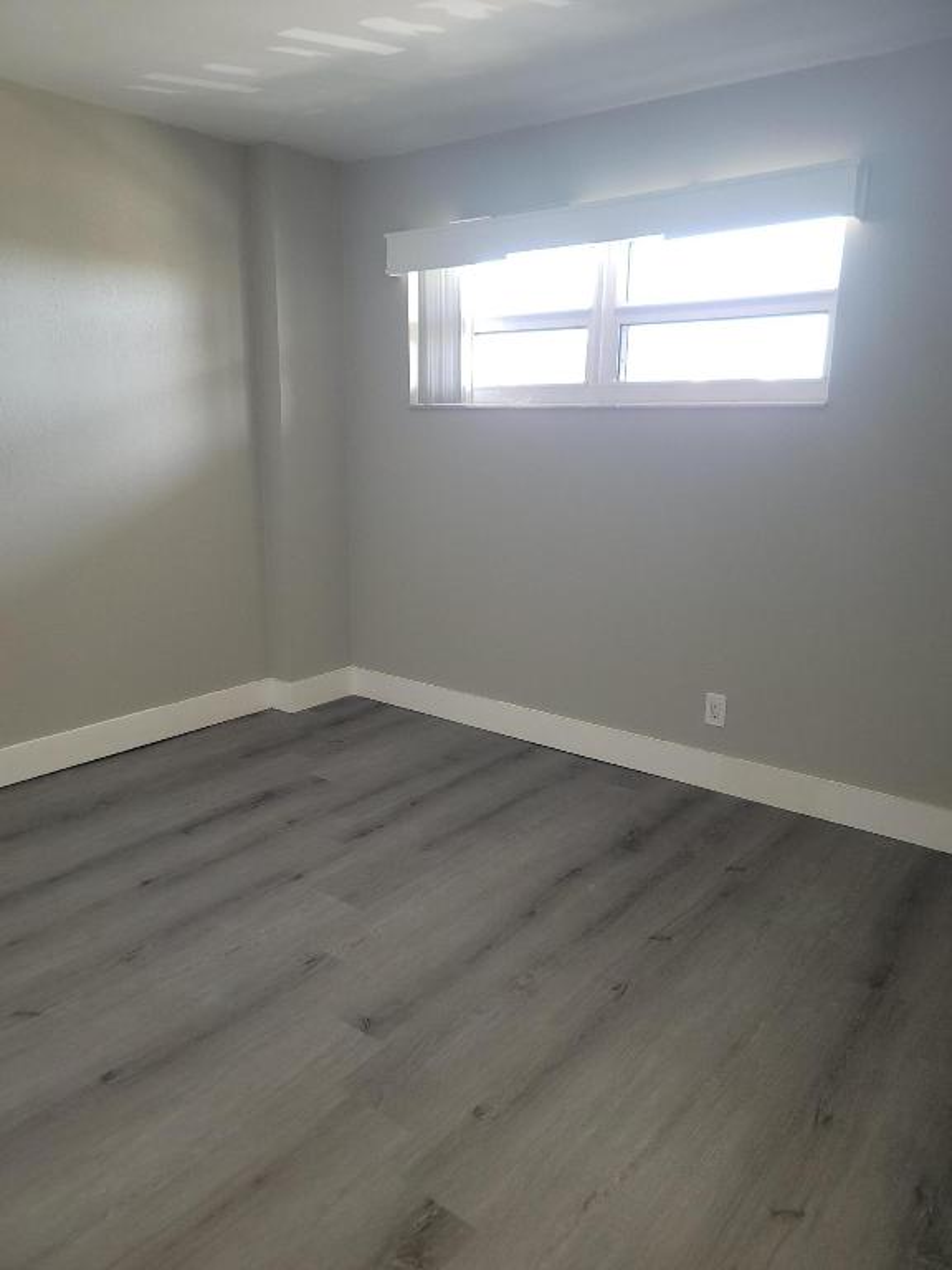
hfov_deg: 54.9
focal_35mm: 25
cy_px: 635
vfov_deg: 69.4
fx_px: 917
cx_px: 476
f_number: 1.8
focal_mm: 7
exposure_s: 1/24
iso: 125
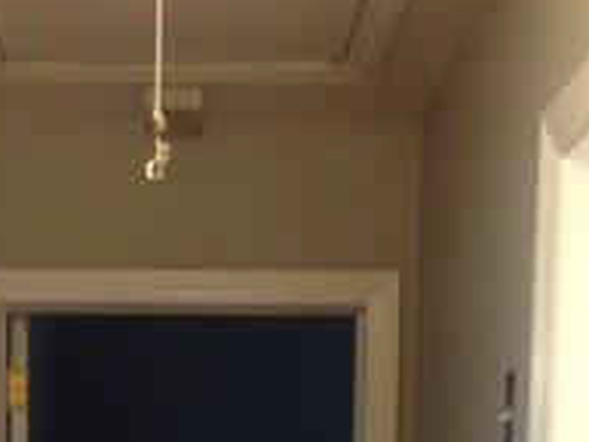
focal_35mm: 110
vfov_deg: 12.8
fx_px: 1872
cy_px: 651
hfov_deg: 17.8
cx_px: 129
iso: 200
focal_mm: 4.12
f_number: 2.4
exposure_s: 1/20
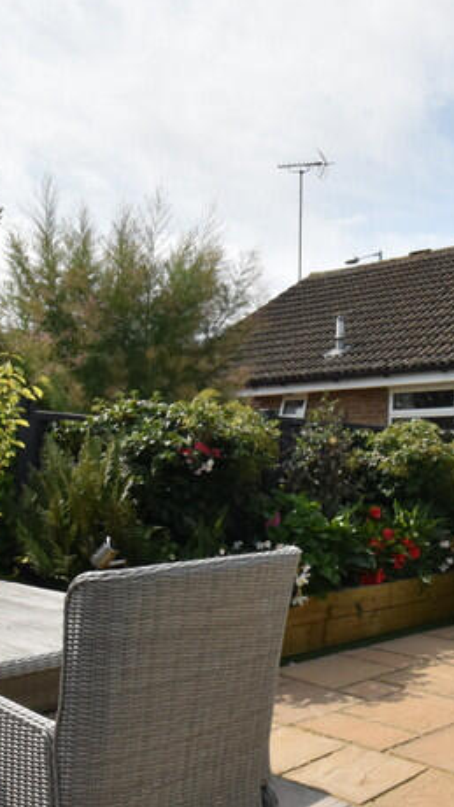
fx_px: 748
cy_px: 410
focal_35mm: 35
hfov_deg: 31.3
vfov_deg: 56.6
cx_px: 450
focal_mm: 10
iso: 400
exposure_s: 1/800
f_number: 10
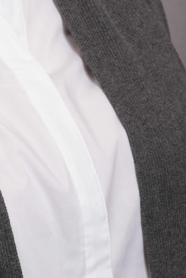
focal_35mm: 249
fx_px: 1928
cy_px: -101
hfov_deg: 5.5
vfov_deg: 8.1
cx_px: -67
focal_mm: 85
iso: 250
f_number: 8
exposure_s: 1/160
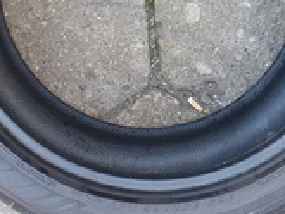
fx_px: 585
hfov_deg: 27.4
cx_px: 133
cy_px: -26
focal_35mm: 71
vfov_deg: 19.8
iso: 200
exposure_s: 1/100
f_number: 2.4
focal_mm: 4.32
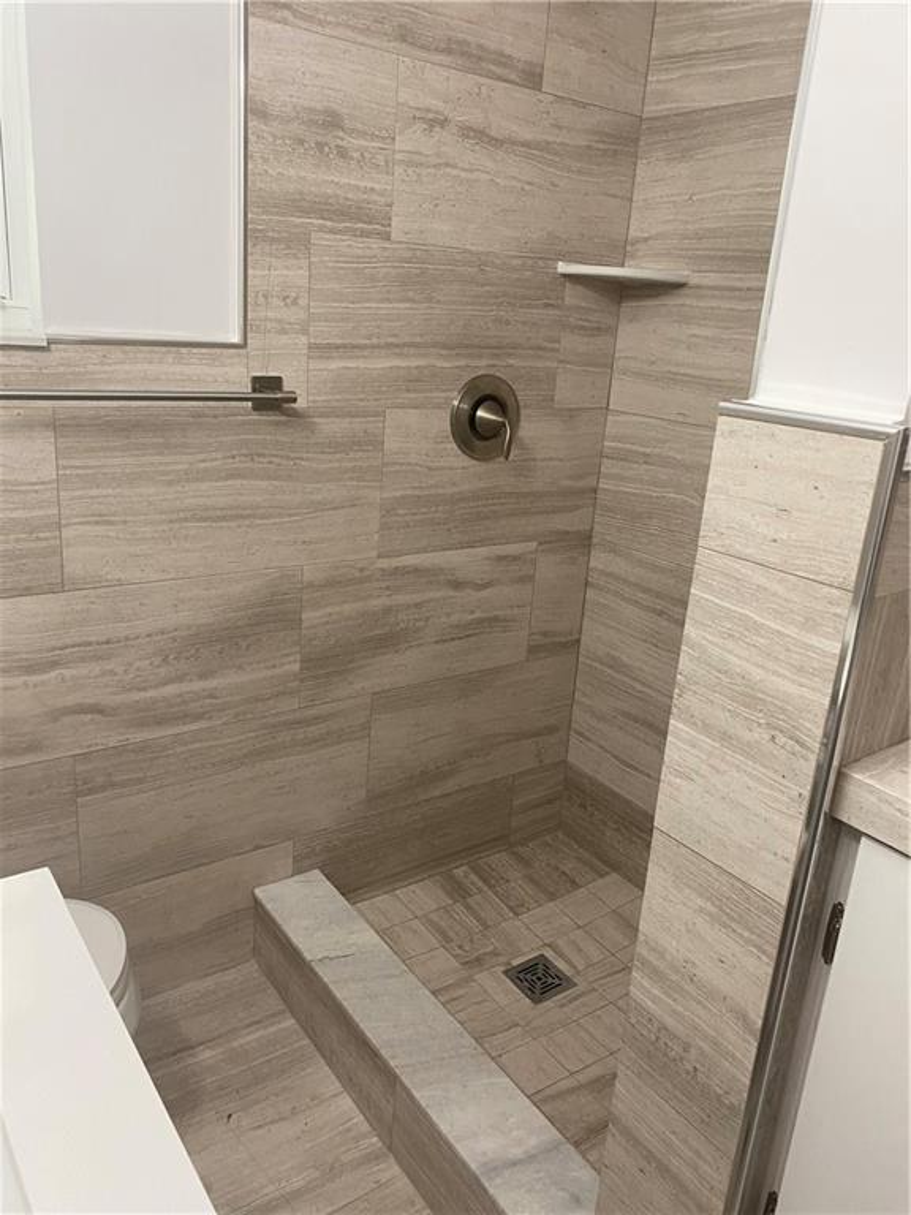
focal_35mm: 26
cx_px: 456
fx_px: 912
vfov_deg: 67.3
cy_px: 608
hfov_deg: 53.1
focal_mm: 4.25
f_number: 1.8
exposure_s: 1/60
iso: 100
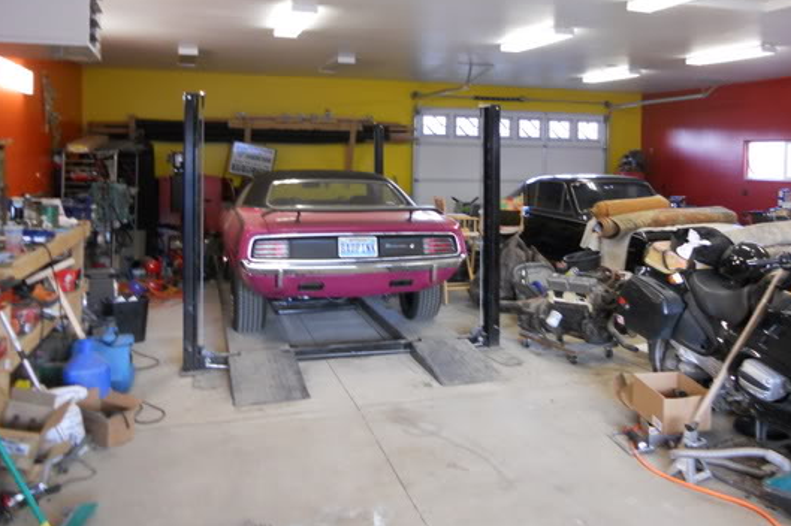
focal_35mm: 34
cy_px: 172
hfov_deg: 55.5
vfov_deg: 38.4
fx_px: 747
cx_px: 470
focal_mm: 4.9
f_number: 3.2
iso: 250
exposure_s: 1/30
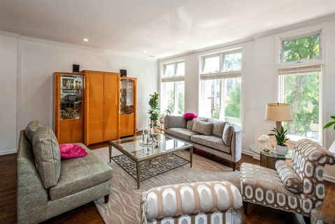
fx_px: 158
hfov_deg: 93.2
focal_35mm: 17
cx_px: 168
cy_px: 112
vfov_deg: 70.5
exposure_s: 1/40
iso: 500
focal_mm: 17
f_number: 8
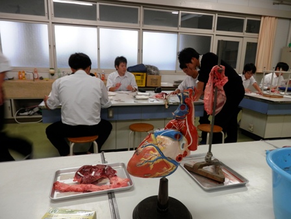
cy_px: 110
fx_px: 210
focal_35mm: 25
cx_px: 146
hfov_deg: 69.4
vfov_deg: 54.9
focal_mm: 4.5
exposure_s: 1/30
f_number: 3
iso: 80
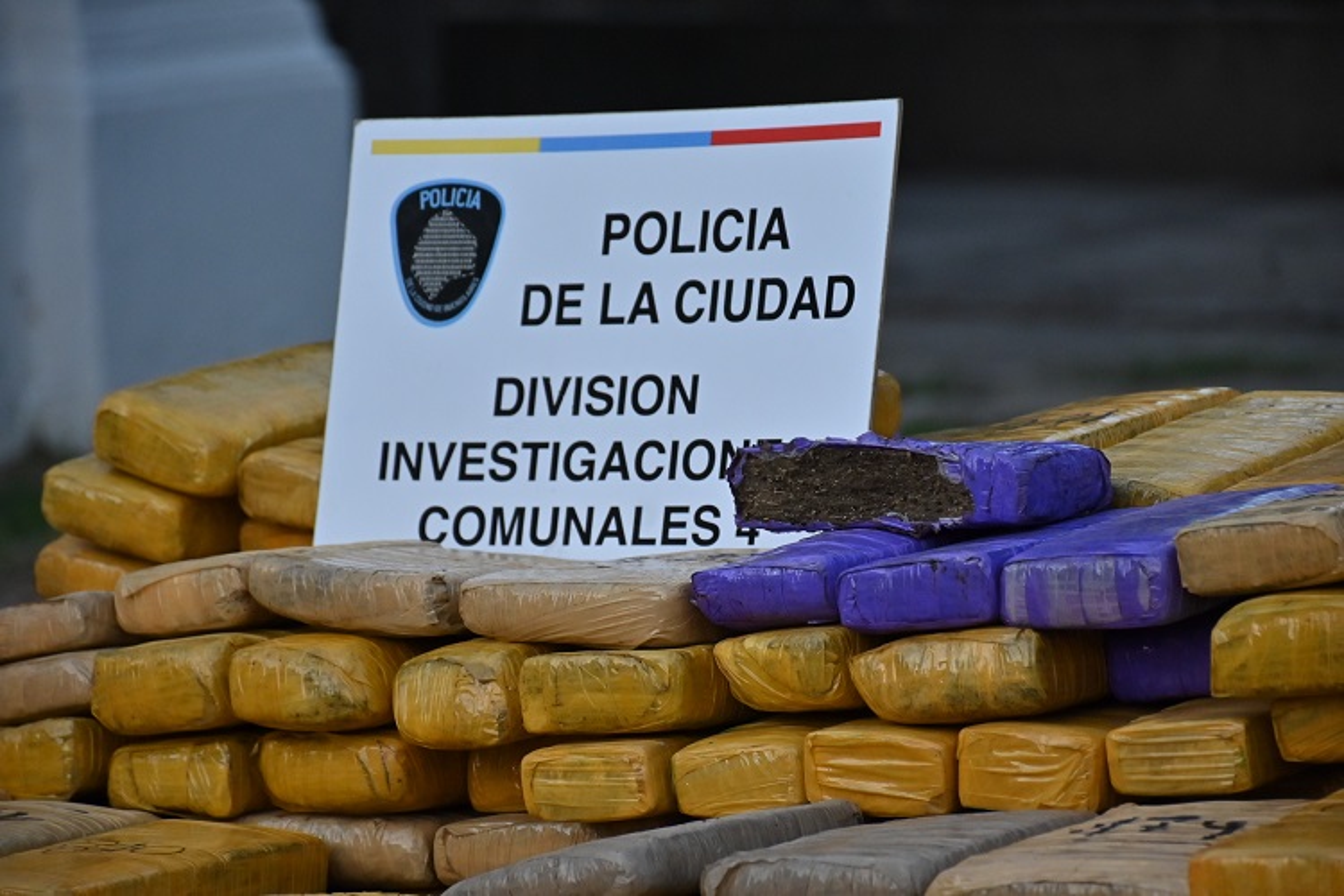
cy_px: 448
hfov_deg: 9.8
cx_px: 672
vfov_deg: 6.5
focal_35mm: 210
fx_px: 7839
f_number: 5.6
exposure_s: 1/1600
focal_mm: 140
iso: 800
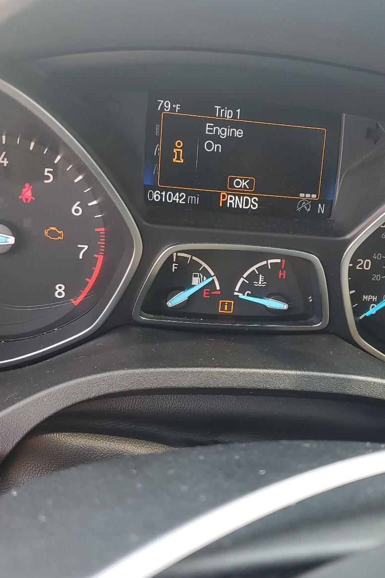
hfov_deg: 35.8
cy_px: 295
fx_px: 593
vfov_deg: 51.9
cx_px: 242
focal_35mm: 37
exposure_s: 1/120
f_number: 1.5
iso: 57
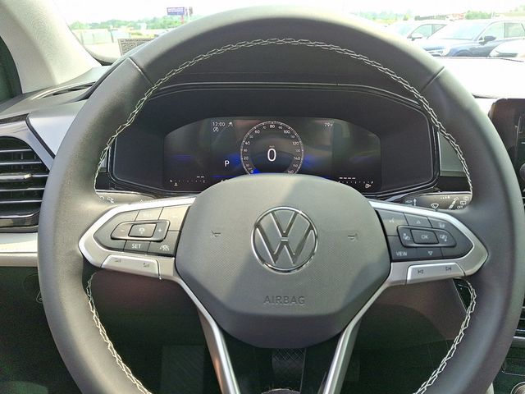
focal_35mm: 25
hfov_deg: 69.4
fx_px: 379
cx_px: 262
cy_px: 197
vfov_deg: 54.9
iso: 25
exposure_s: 1/227
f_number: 1.8
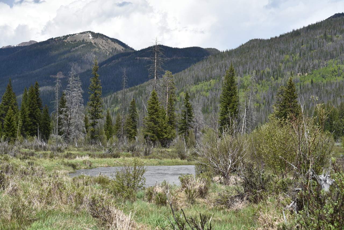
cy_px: 115
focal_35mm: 85
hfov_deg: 23.9
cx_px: 172
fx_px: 812
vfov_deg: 16.1
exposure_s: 1/320
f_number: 9
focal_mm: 85
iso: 100
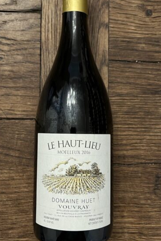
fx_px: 262
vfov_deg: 49.5
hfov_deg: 34.2
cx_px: 76
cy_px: 117
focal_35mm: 39
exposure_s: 1/50
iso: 320
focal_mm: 5.1
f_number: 1.6
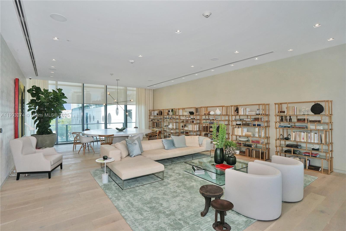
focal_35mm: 17
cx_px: 173
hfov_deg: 93.3
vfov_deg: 70.4
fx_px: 163
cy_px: 116
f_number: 11
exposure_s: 1/160
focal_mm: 17
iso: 500
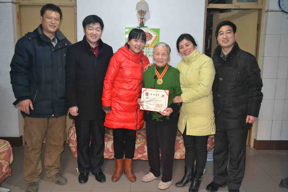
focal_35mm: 33
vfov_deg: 40.0
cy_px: 96
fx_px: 264
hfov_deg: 57.2
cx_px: 144
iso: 3200
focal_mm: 22
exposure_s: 1/60
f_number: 3.8
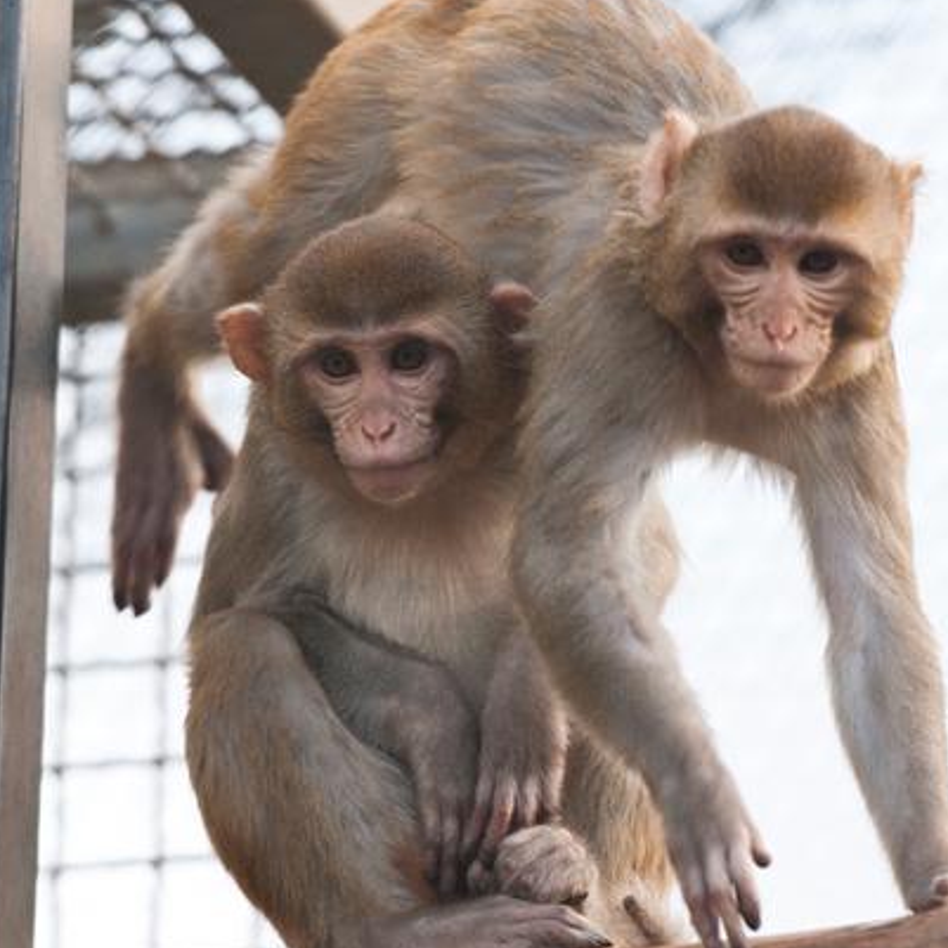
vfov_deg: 3.9
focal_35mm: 445
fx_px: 13788
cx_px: 533
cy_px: 572
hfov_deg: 3.9
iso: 640
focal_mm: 200
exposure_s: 1/640
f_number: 3.2
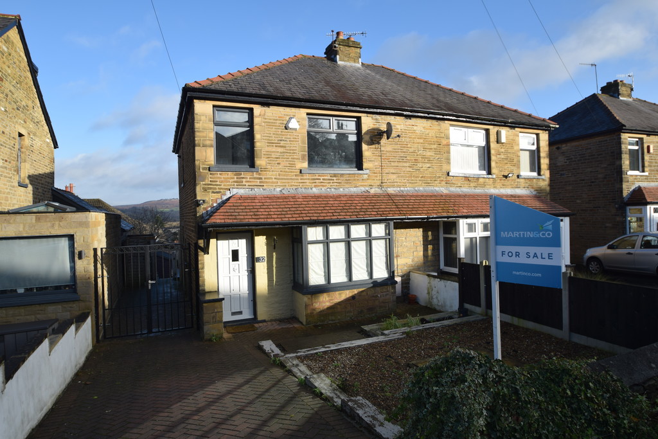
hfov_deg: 81.2
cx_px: 329
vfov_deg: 59.5
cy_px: 220
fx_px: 384
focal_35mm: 21
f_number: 9
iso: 200
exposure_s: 1/320
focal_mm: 14
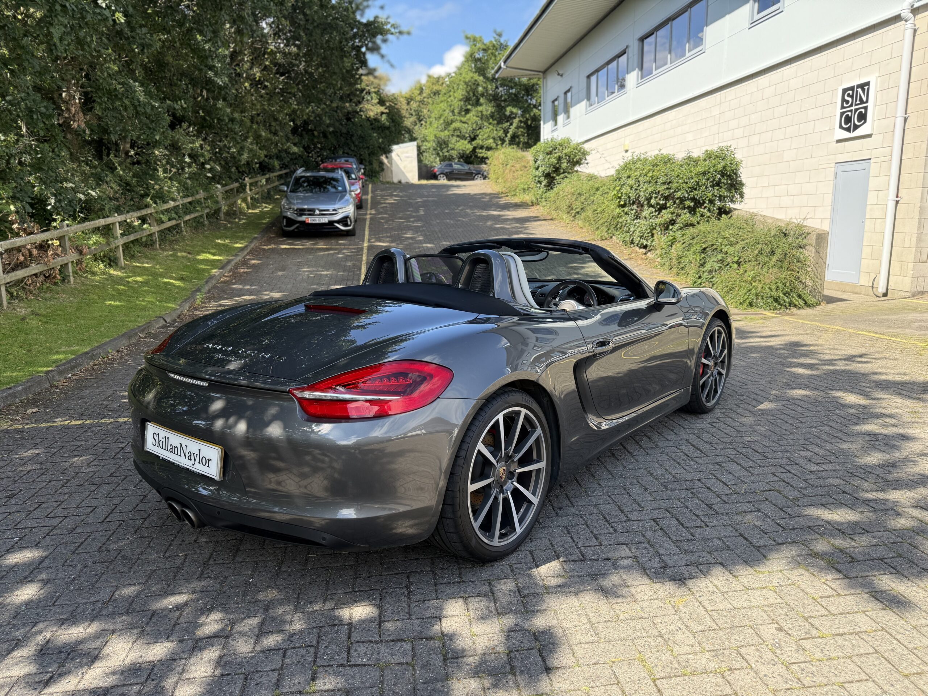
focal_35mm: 24
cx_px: 464
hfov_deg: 71.6
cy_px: 348
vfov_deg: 56.8
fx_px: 643
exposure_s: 1/1292
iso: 100
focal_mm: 6.76
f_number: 1.78
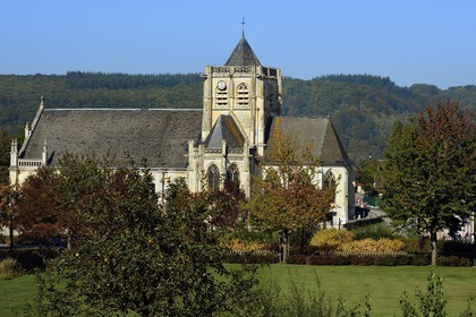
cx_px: 238
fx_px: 1481
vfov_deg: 12.2
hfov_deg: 18.3
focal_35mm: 112
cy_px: 158
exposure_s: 1/320
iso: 200
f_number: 13
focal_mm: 112
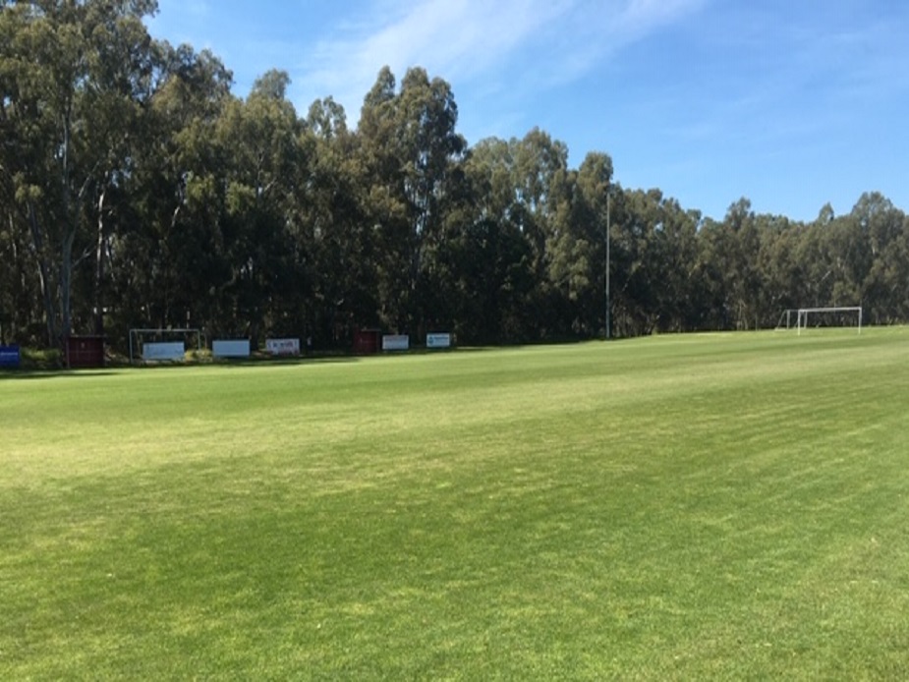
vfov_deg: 48.2
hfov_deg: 61.7
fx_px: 762
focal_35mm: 29
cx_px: 454
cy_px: 341
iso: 25
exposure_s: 1/1282
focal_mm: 4.15
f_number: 2.2
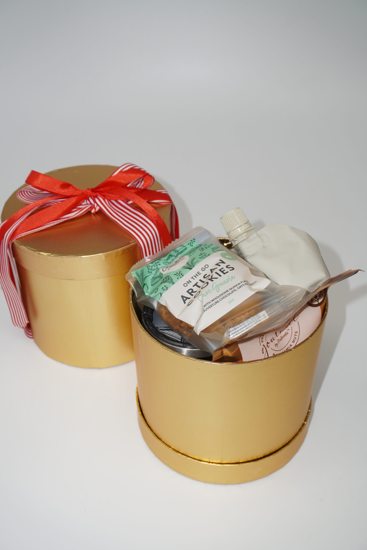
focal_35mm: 39
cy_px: 275
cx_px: 184
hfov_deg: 34.2
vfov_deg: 49.6
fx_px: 596
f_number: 6.3
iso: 100
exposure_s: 1/125
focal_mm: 26
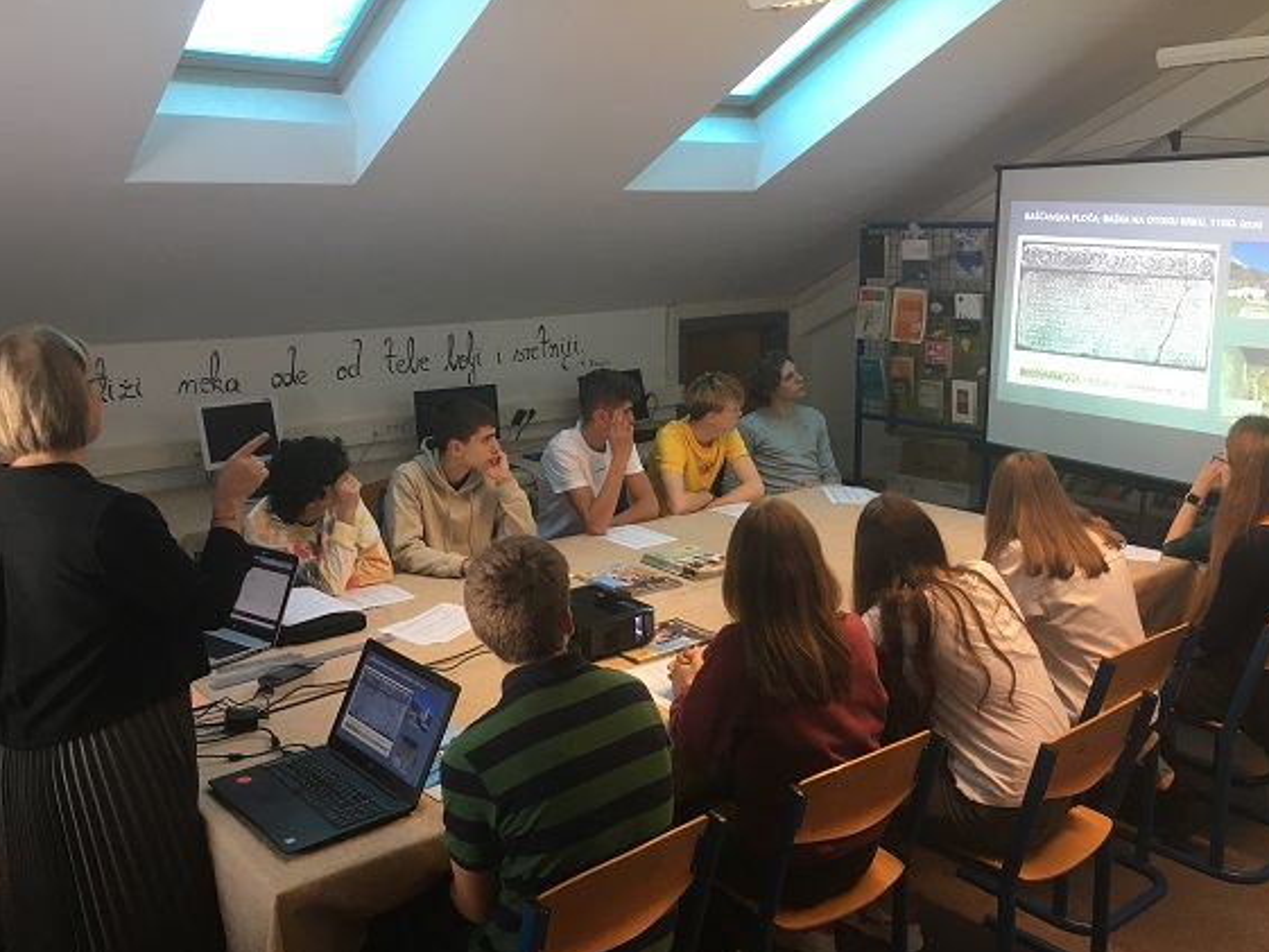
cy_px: 500
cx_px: 640
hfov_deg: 58.3
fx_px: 1137
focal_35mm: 31
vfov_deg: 45.4
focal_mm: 4.15
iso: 100
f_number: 2.2
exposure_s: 1/33
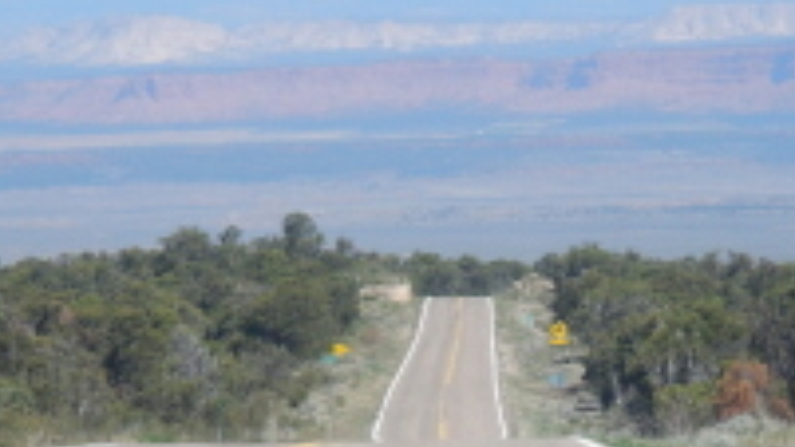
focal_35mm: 312
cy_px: 491
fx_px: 6576
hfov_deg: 6.9
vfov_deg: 3.9
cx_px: 380
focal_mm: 22.9
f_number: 4.7
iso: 125
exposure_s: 1/800
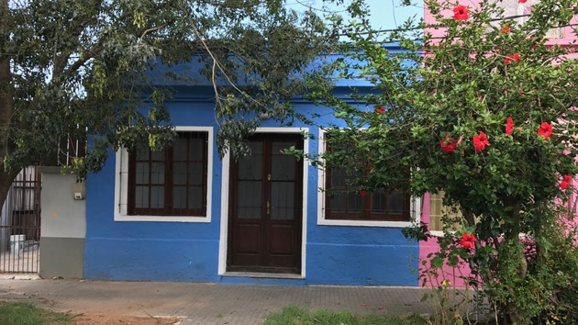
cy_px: 183
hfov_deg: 62.6
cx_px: 293
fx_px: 475
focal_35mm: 31
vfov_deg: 37.7
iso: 20
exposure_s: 1/212
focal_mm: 3.99
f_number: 1.8
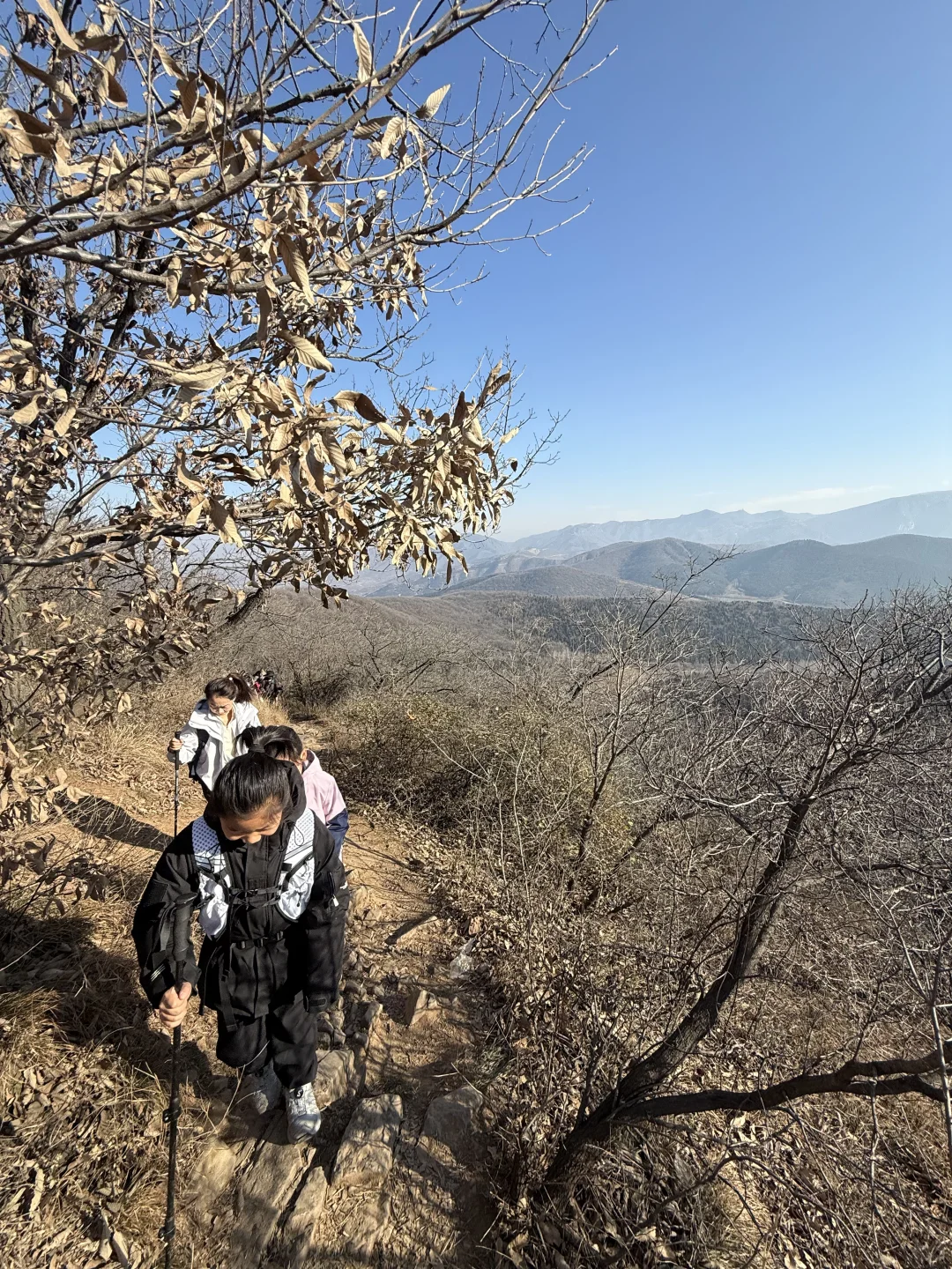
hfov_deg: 85.7
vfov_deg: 102.1
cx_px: 476
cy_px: 634
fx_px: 513
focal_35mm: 14
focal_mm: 2.22
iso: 50
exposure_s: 1/1464
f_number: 2.2
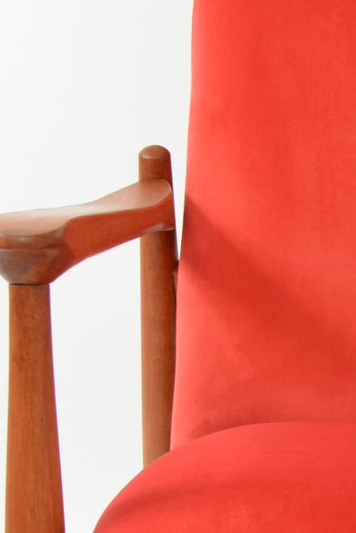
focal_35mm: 157
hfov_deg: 8.6
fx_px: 2326
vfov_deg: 13.0
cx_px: 484
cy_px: 386
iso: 400
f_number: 5.6
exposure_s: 1/60
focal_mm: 32
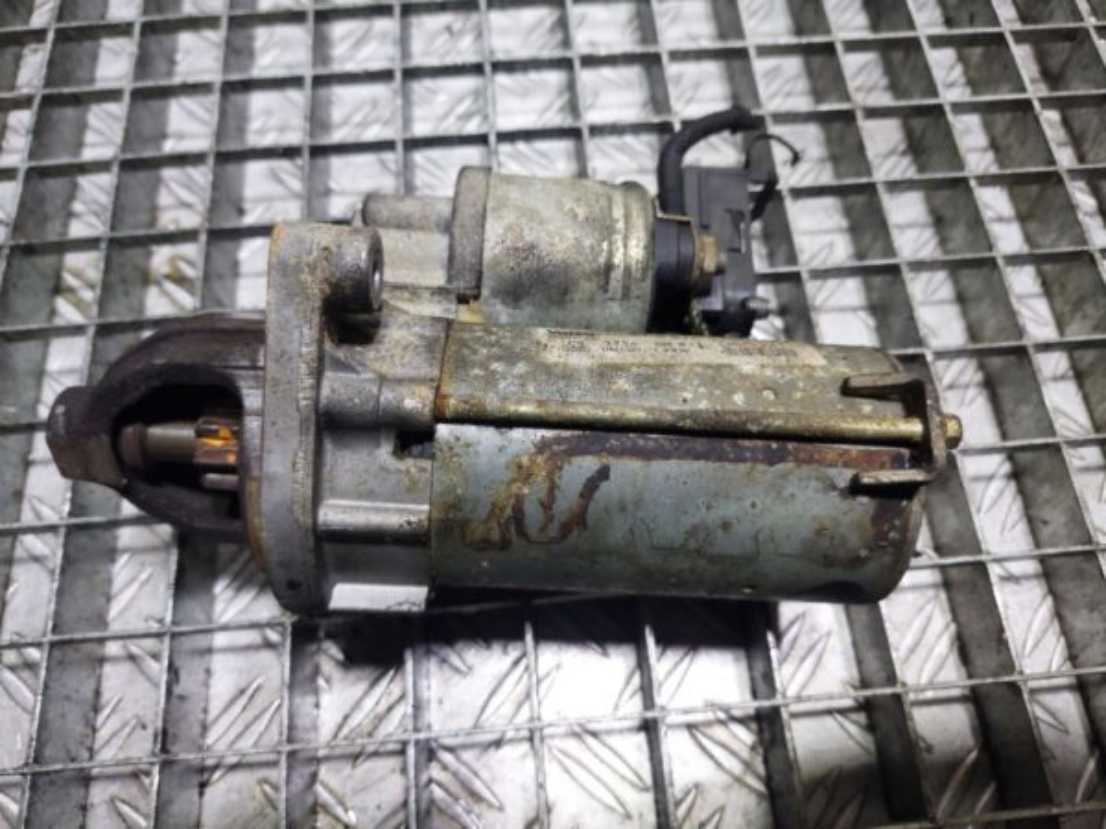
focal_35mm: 25
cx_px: 553
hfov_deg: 69.4
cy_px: 414
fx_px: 799
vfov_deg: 54.9
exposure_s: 1/50
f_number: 1.8
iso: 160
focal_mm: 5.23
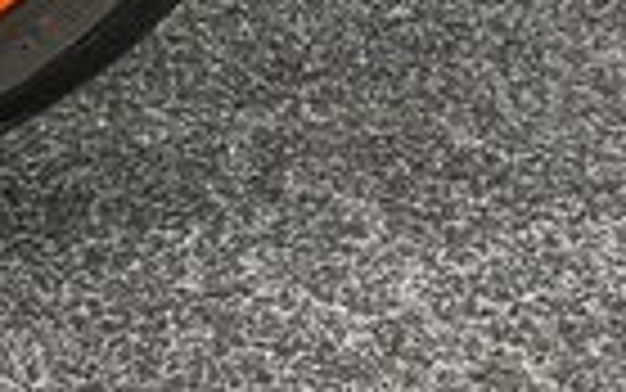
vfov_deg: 9.6
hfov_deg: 15.0
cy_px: -383
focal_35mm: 127
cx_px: -374
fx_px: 2168
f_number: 1.6
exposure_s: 1/50
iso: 200
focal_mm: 5.1
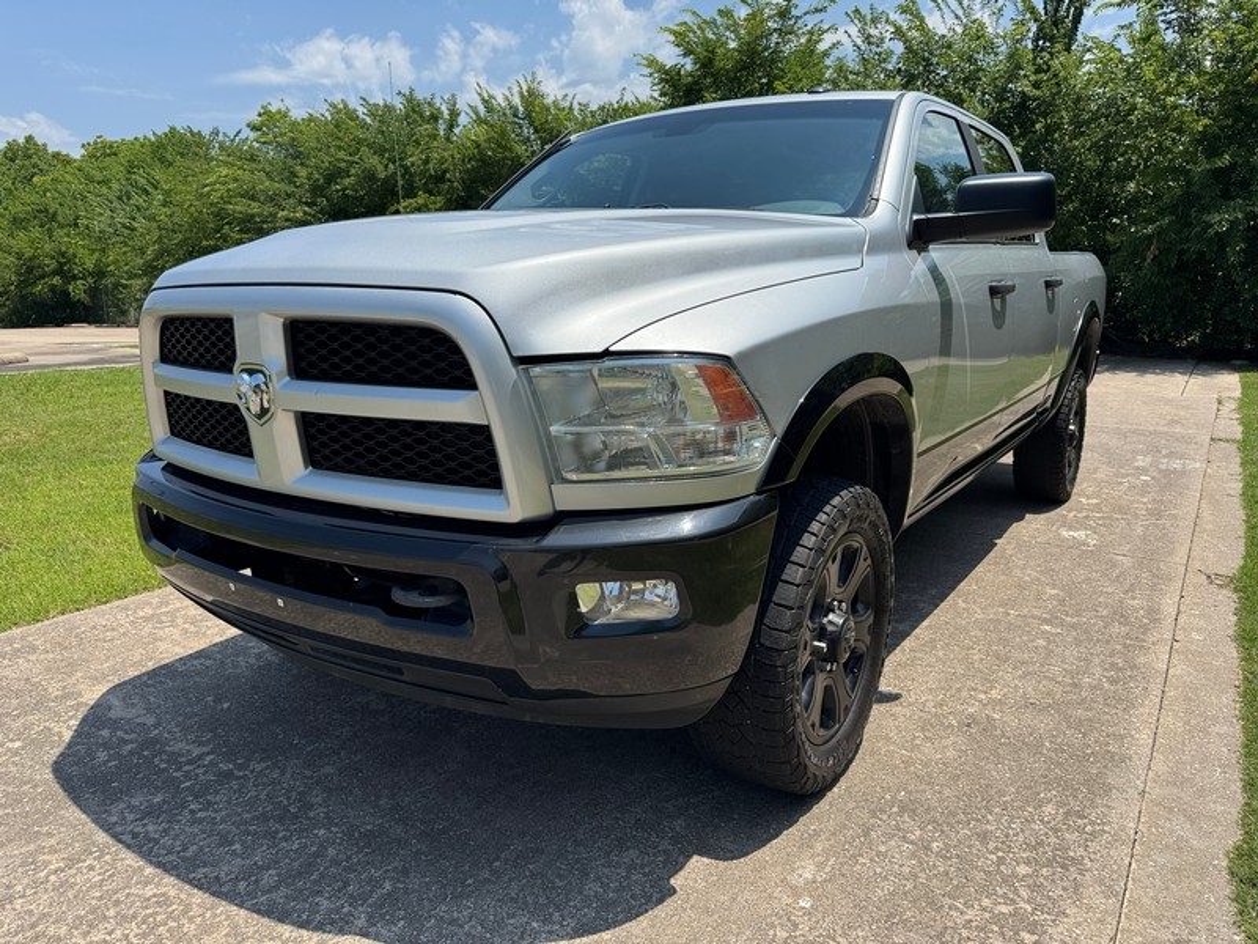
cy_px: 472
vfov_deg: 56.8
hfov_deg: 71.6
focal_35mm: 24
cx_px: 629
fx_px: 872
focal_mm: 6.76
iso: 80
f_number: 1.78
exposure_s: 1/4049
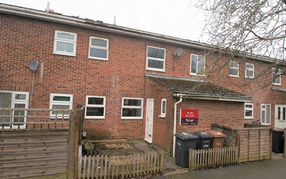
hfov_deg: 83.6
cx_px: 146
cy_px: 92
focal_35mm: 21
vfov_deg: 58.3
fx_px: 160
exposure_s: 1/60
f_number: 6.3
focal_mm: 13
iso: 100
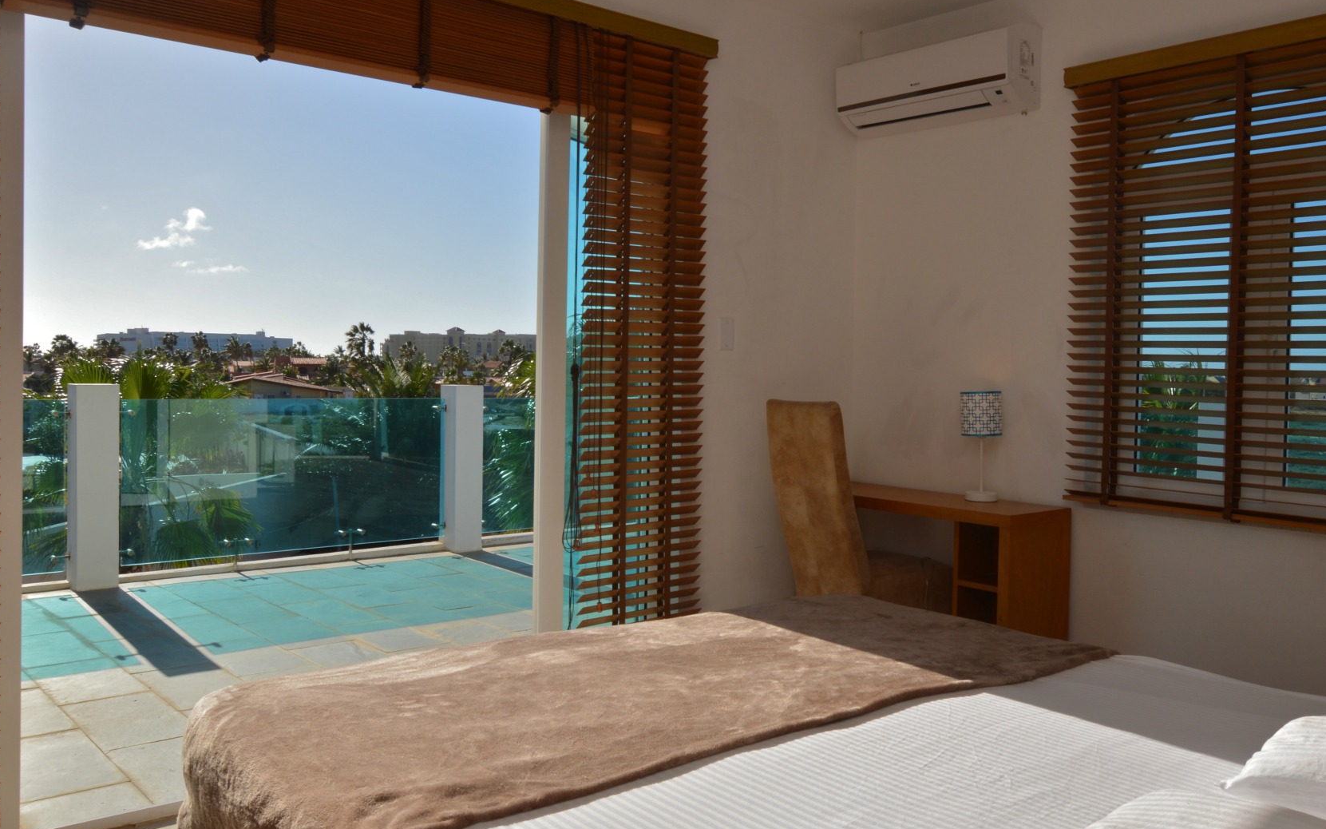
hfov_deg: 66.3
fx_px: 1012
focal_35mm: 28
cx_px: 741
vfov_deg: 44.5
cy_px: 414
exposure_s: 1/200
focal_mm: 14
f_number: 13
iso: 100
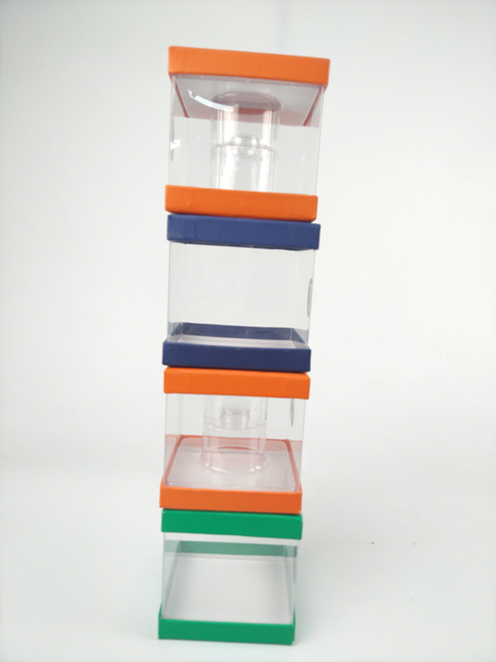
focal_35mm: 23
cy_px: 331
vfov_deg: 74.0
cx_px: 248
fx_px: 440
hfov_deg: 58.8
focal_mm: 4.04
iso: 100
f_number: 2
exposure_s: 1/25
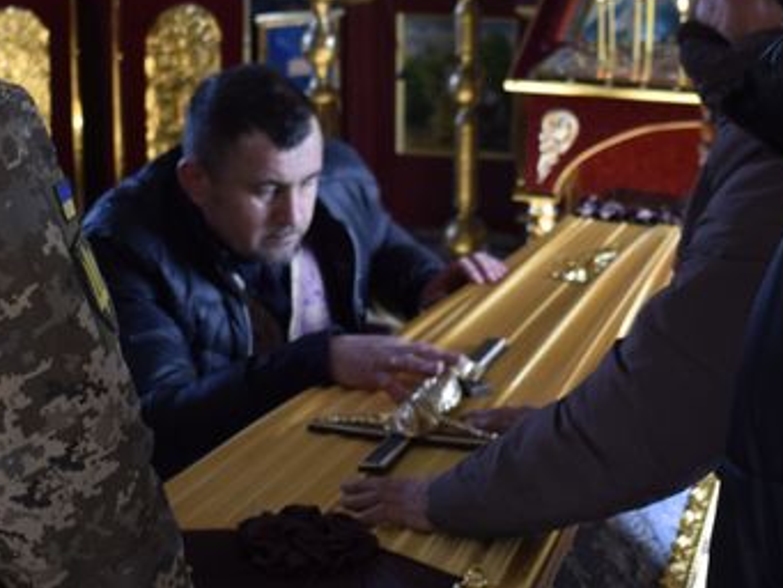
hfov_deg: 21.2
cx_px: 246
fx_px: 2083
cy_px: 286
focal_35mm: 92
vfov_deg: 16.1
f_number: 4.5
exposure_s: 1/80
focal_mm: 29
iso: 400
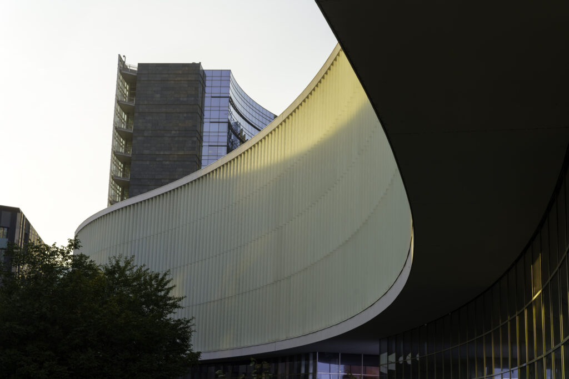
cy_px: 190
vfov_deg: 23.3
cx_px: 284
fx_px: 922
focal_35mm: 58
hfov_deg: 34.3
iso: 100
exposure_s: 1/80
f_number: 8
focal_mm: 58.3
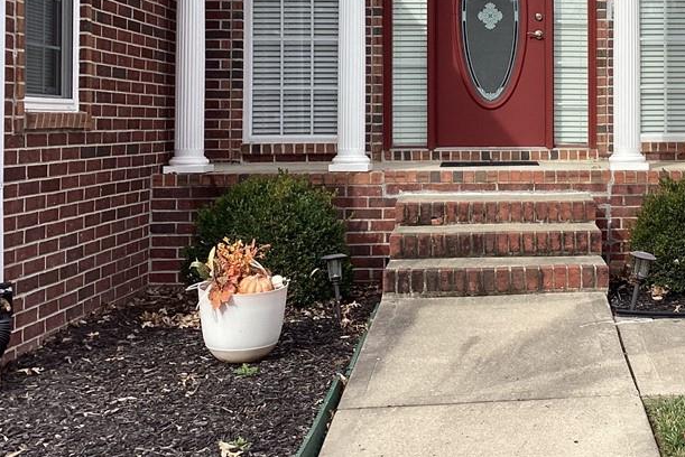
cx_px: 529
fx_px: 1028
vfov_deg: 24.7
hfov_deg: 35.9
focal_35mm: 54
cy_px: 94
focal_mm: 3.3
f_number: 2.4
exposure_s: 1/679
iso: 25
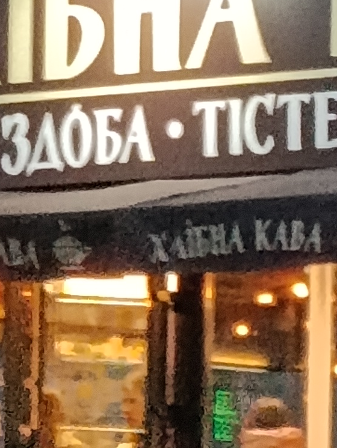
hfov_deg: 9.6
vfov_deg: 12.4
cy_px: 534
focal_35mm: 155
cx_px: 122
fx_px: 2011
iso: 640
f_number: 1.7
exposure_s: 1/24
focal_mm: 4.71
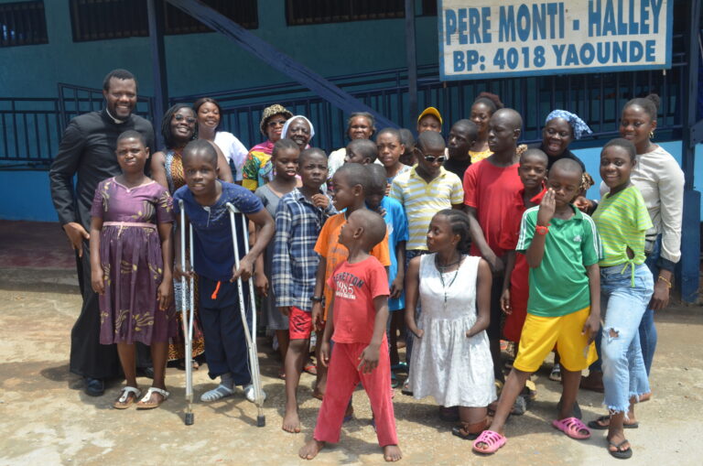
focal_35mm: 36
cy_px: 233
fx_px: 702
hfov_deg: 53.2
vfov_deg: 36.7
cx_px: 352
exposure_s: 1/250
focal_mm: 24
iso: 200
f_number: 8
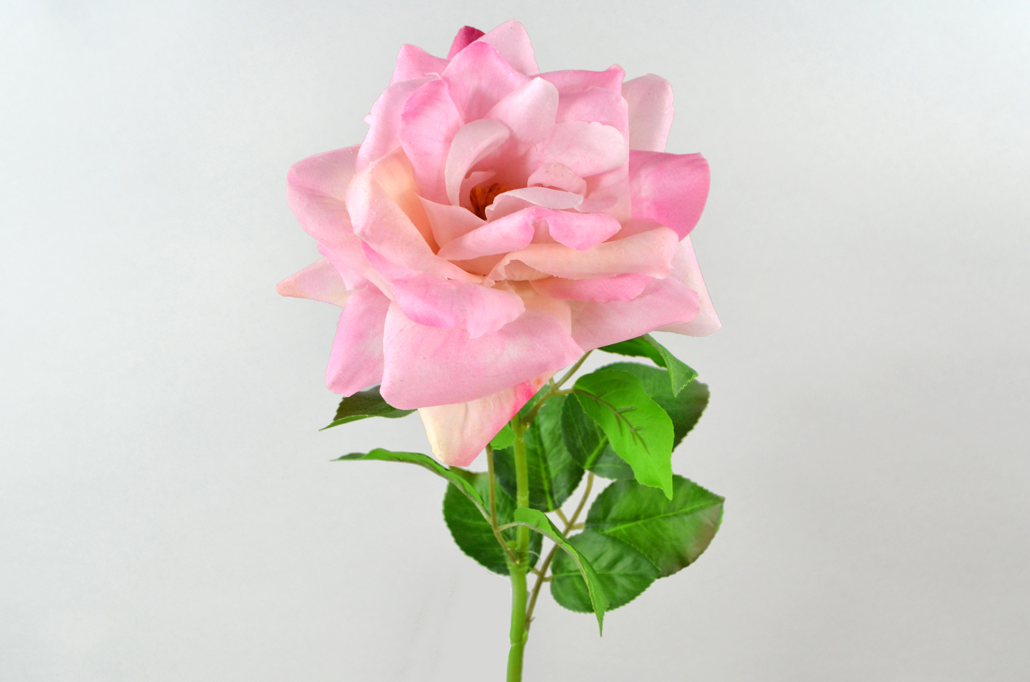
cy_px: 341
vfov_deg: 36.7
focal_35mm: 36
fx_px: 1028
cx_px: 515
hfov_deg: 53.2
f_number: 5.6
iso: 400
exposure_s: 1/125
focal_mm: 24
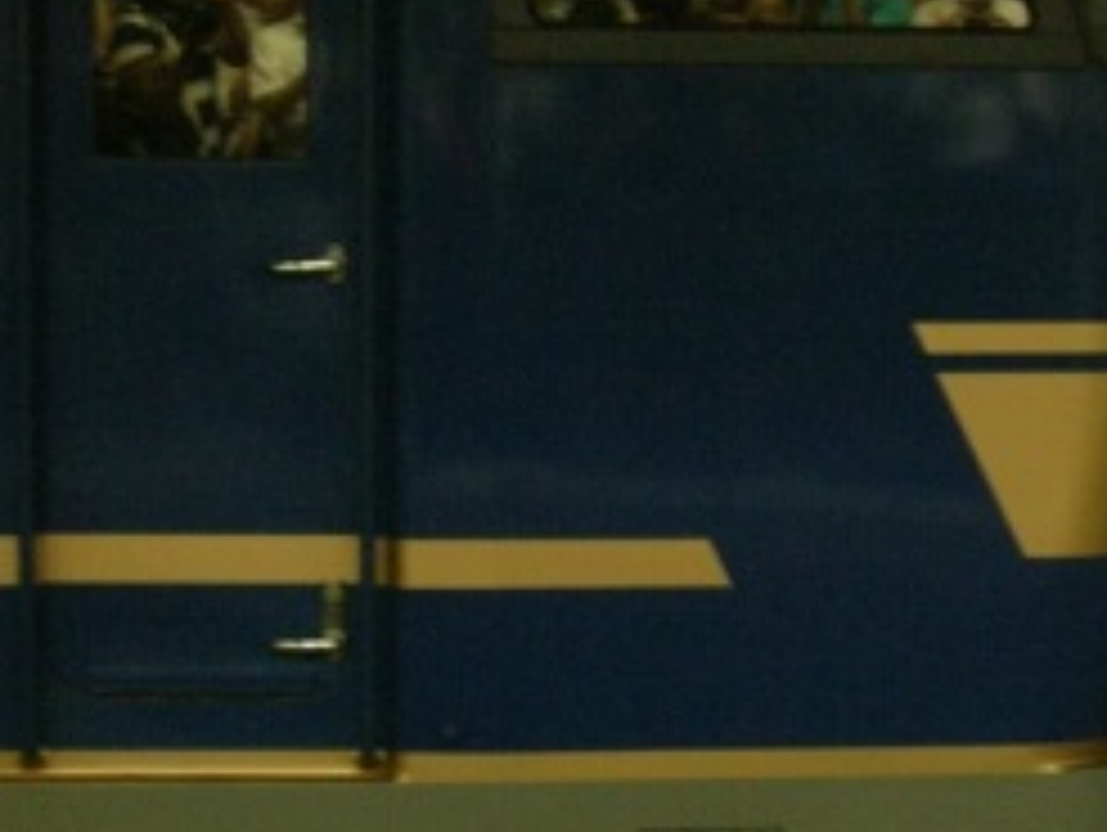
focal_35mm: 126
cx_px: 1022
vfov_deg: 11.8
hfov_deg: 15.4
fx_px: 4033
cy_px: 281
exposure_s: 1/9.4
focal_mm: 10.2
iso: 200
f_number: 3.6
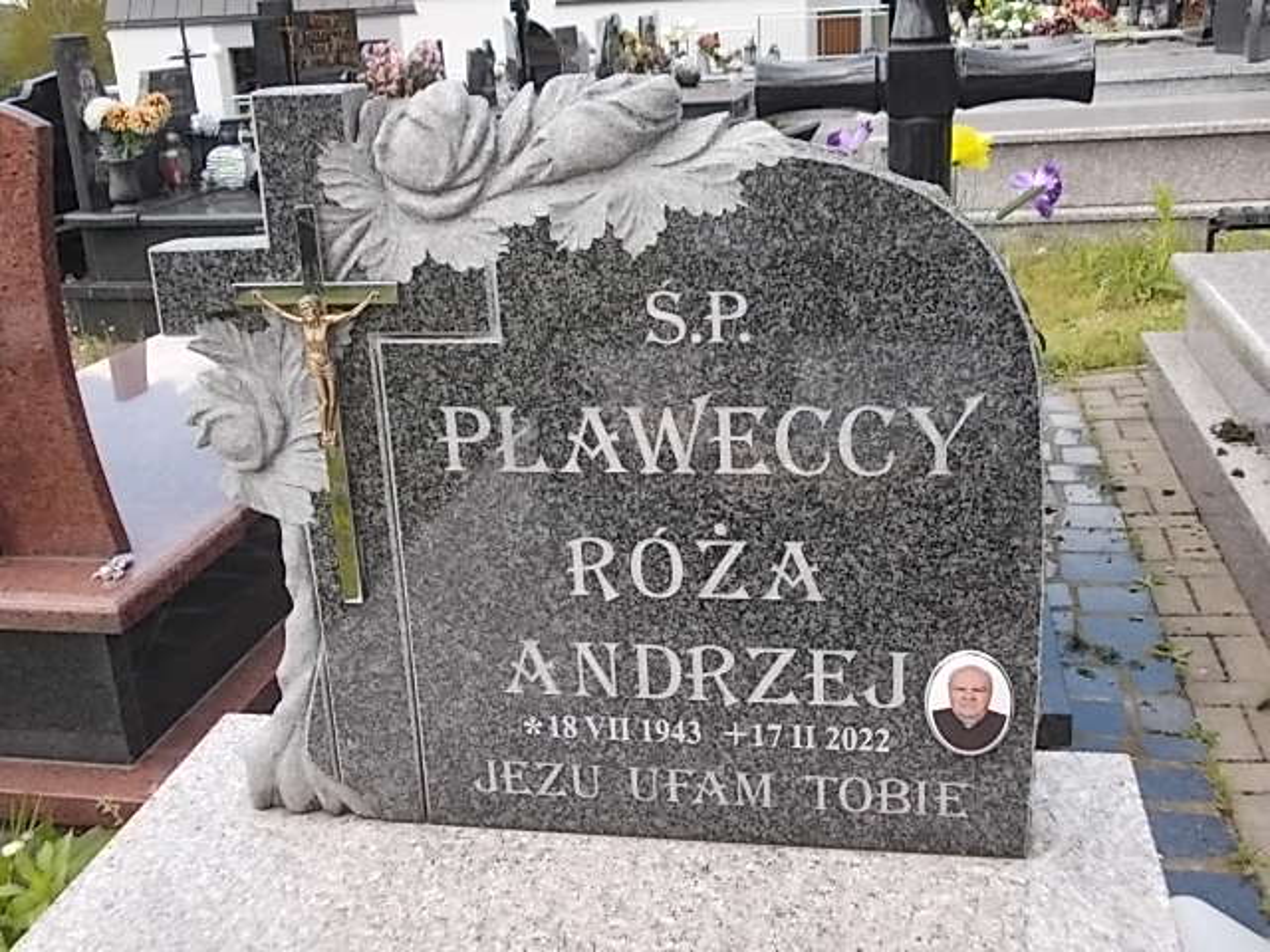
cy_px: 476
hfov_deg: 49.0
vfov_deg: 37.7
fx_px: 1394
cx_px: 635
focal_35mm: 38
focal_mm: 5.3
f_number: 3.1
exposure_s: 1/200
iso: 80
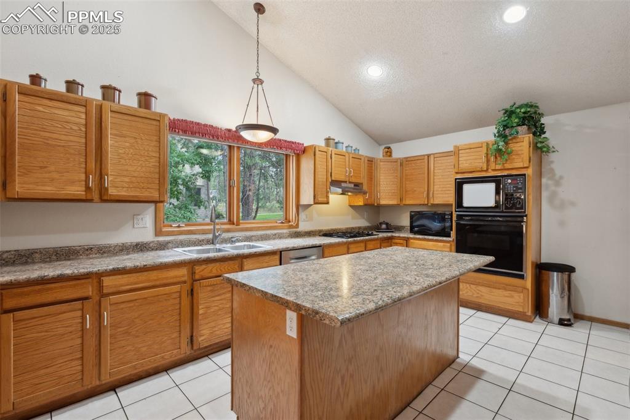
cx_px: 315
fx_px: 289
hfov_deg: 95.0
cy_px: 210
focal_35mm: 16
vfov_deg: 72.0
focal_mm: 16.5
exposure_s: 1/1.25
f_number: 9
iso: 100
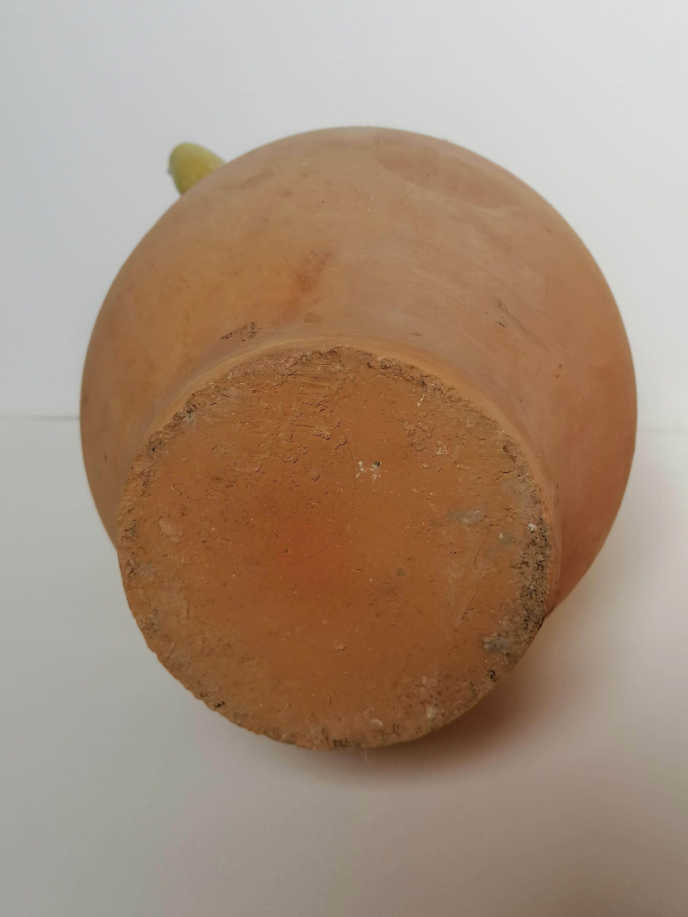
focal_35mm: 39
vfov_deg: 47.9
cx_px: 344
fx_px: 1034
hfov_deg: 36.8
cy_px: 458
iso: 50
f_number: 1.8
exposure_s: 1/150
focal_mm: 4.75
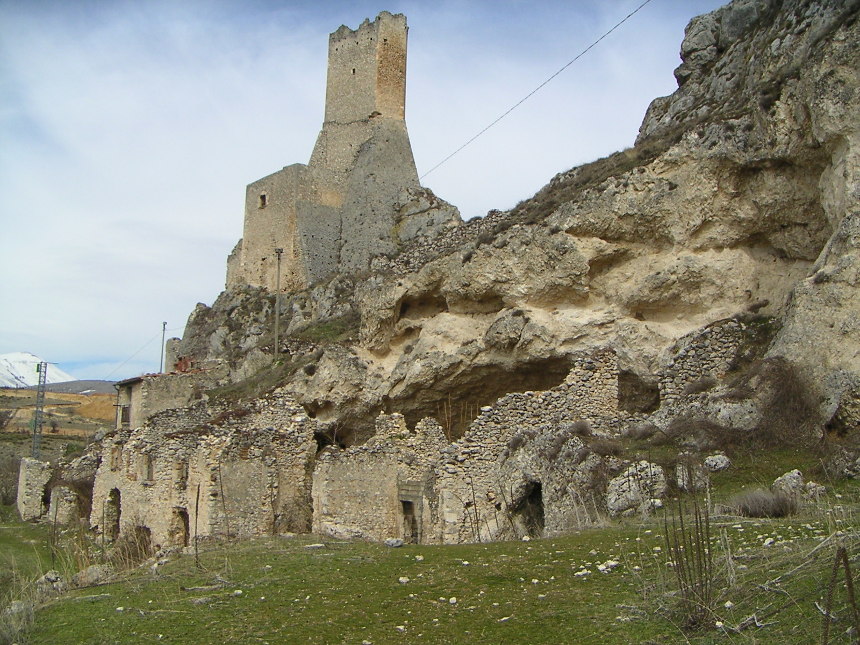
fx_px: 919
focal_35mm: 37
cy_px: 322
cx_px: 430
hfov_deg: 50.1
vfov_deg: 38.7
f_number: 6.7
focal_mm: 4.8
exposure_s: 1/250
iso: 64
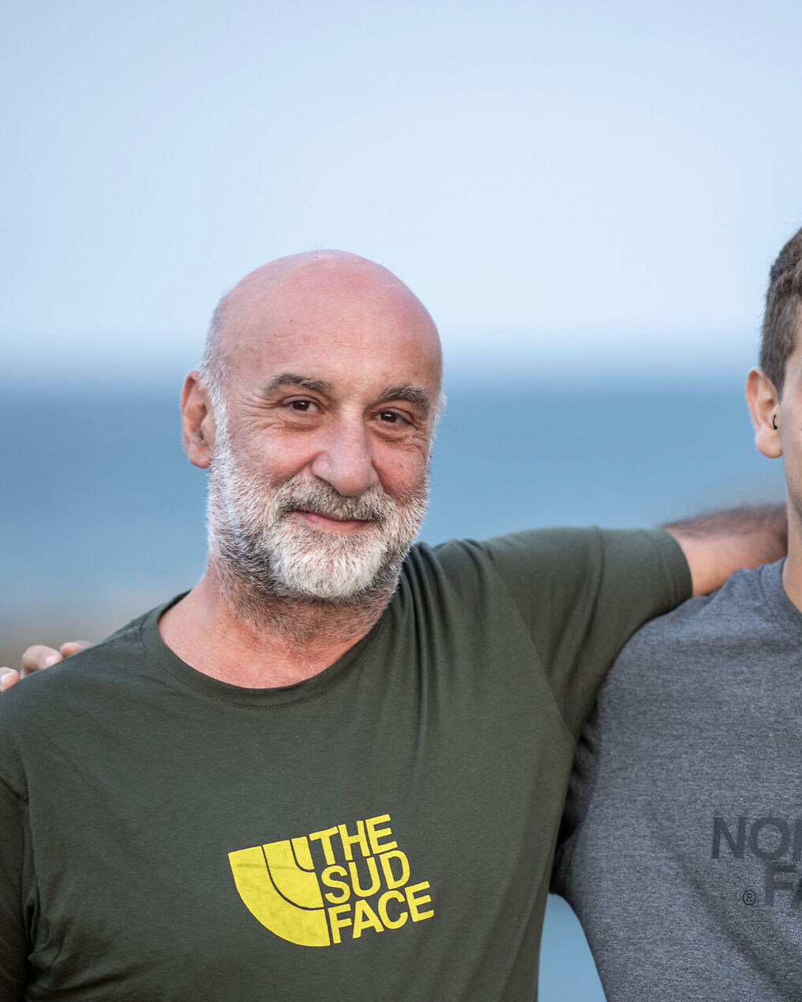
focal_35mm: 187
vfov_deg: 10.3
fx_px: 5548
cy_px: 583
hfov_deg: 8.3
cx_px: 620
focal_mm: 105
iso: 160
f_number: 1.6
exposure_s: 1/320
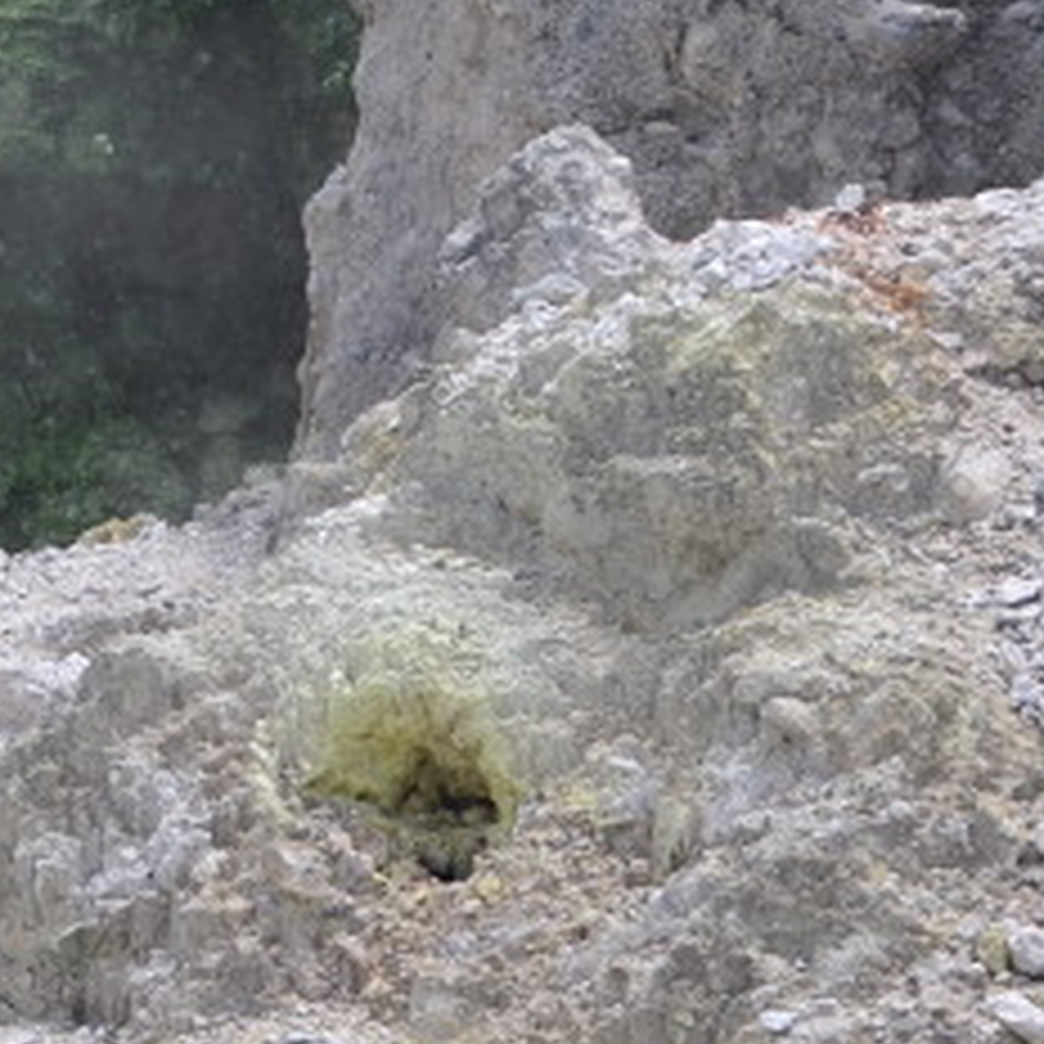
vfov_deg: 8.7
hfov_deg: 8.3
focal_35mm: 197
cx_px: -1202
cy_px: -441
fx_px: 6718
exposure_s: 1/1000
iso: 140
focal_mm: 35
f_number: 3.2
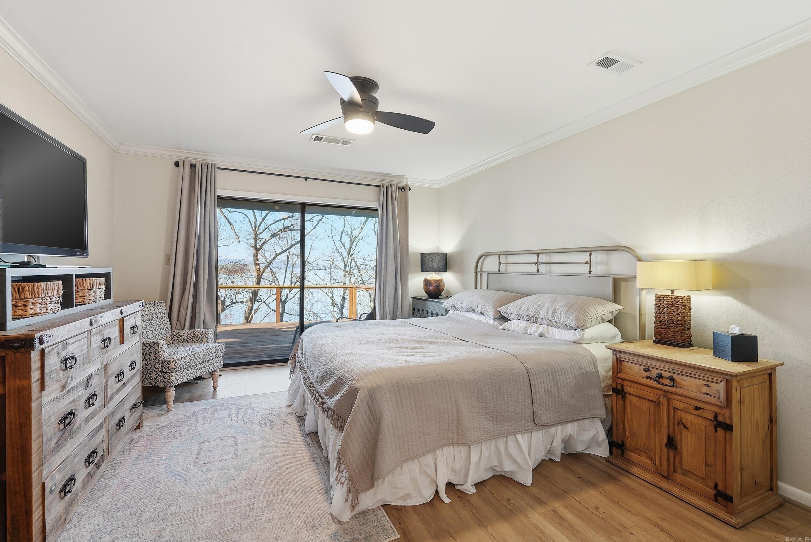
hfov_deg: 96.7
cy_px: 271
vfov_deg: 73.8
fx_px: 361
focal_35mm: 16
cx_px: 406
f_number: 9
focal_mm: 16
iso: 250
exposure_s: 1/50
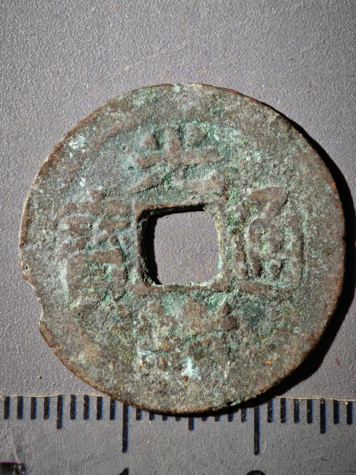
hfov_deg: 13.6
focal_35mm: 109
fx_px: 1495
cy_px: 238
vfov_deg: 18.0
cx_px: 178
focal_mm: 9
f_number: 2
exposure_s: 1/100
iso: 200
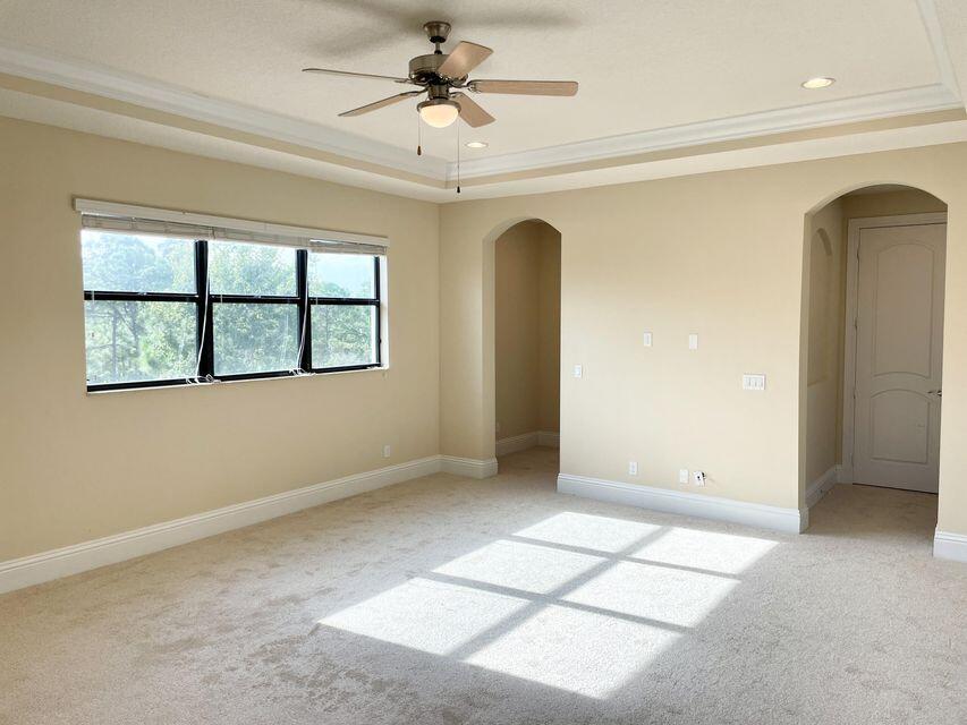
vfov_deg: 53.1
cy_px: 362
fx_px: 726
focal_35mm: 26
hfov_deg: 67.3
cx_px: 484
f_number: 1.6
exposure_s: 1/606
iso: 50
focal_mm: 4.2
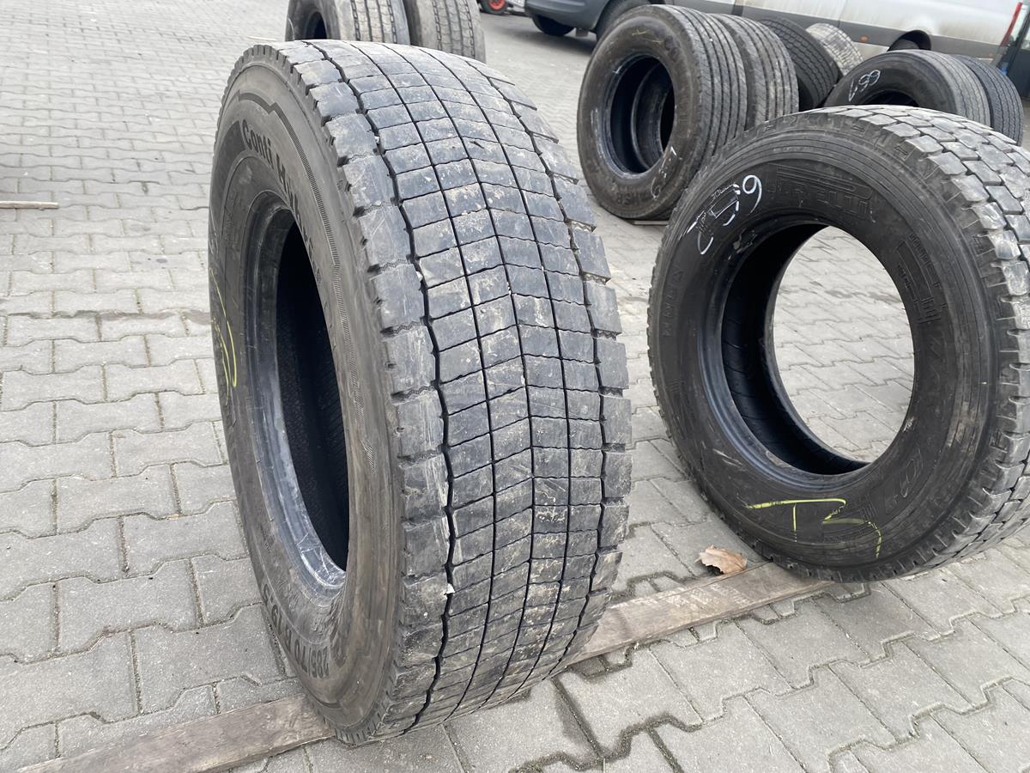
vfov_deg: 53.1
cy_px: 386
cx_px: 515
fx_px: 774
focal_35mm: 26
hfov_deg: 67.3
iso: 32
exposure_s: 1/338
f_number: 1.8
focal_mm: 4.25
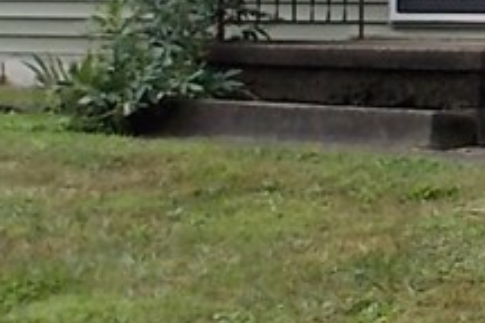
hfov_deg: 13.0
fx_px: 1926
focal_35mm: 143
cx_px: 876
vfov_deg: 9.5
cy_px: -27
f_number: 3.3
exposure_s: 1/320
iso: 80
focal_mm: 4.1
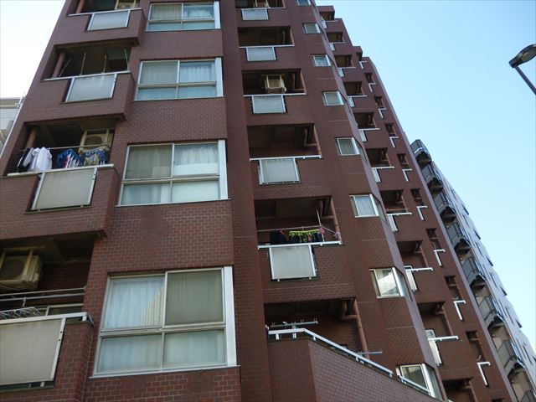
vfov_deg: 49.7
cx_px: 268
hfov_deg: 63.4
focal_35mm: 28
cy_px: 201
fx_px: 434
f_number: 3.1
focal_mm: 5
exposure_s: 1/200
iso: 100
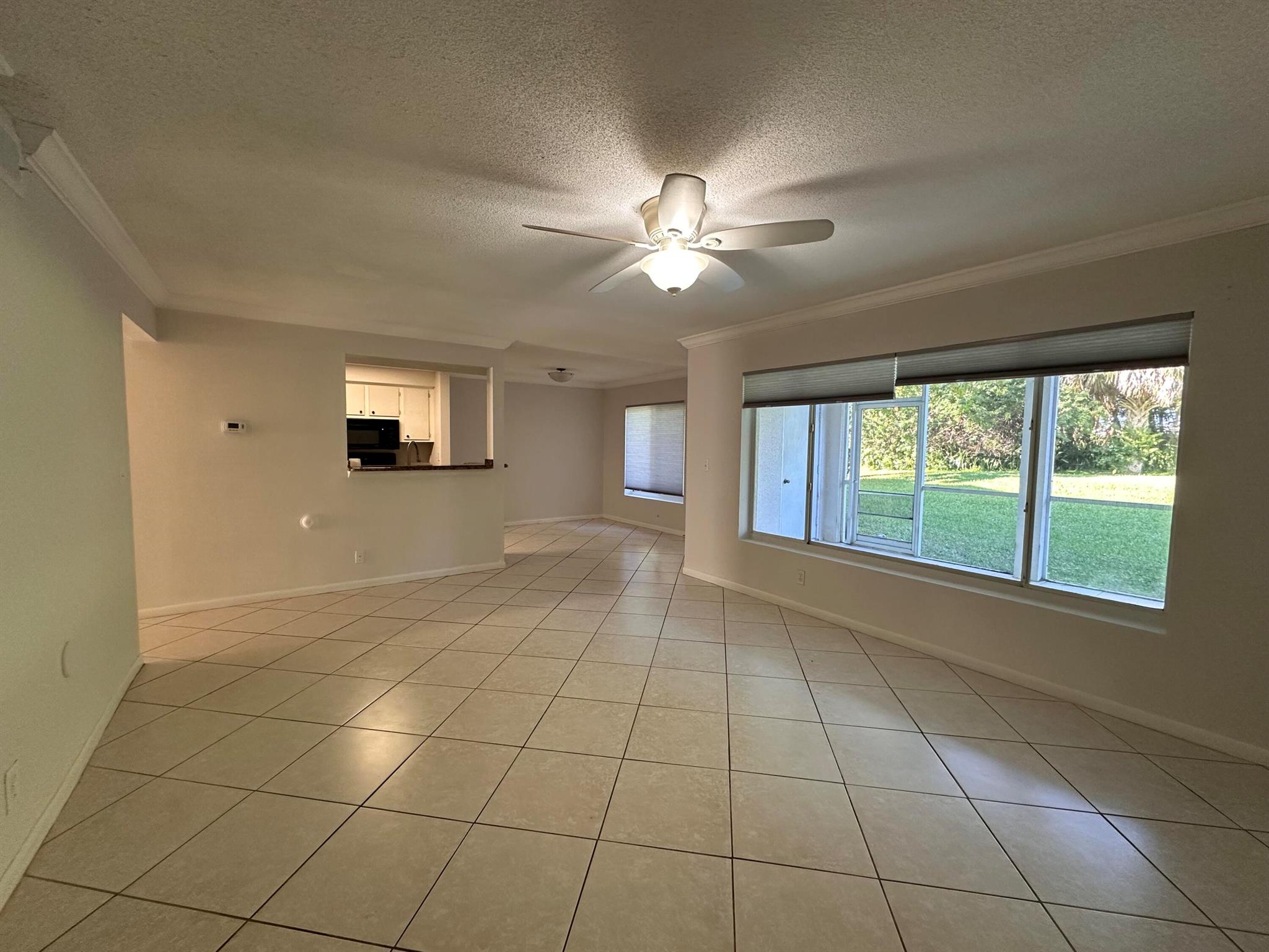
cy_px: 476
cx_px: 634
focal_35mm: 14
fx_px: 513
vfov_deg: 85.7
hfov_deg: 102.1
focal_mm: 2.22
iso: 250
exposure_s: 1/120
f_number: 2.2
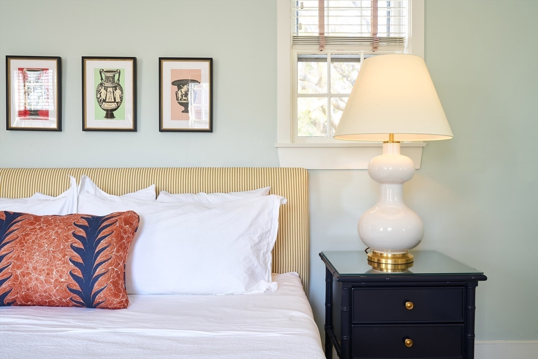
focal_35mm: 32
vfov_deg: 41.1
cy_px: 180
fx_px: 478
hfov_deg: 58.7
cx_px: 269
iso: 125
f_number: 16
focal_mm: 32
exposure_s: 1.3
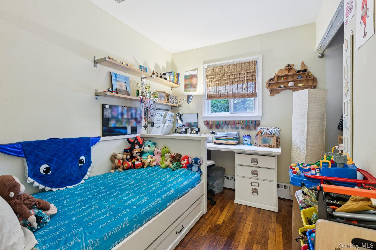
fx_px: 178
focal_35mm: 17
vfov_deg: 70.4
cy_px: 125
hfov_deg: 93.3
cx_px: 188
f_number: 9
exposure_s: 1/1.25
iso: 250
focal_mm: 17
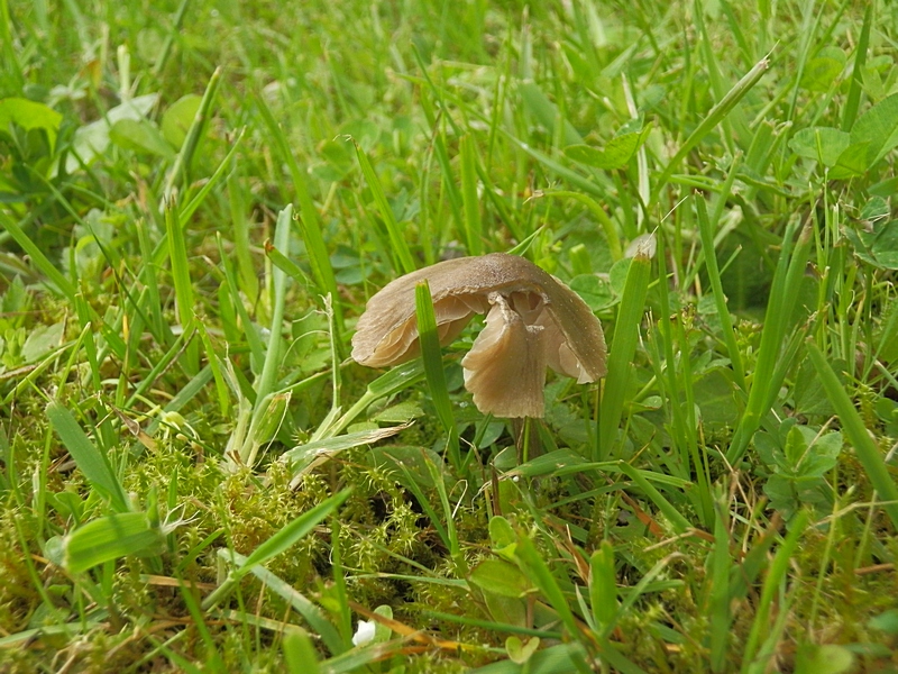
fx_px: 960
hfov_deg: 50.1
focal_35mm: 37
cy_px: 337
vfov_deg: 38.7
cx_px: 449
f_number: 3.9
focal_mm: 6.7
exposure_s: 1/320
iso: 320
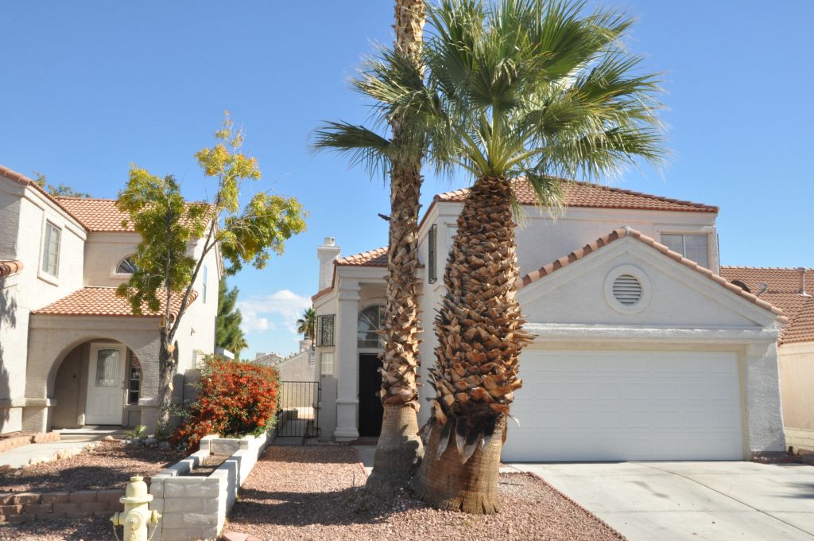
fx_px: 745
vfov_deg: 39.9
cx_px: 407
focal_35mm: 33
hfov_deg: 57.3
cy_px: 270
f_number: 25
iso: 1250
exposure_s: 1/200
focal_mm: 22
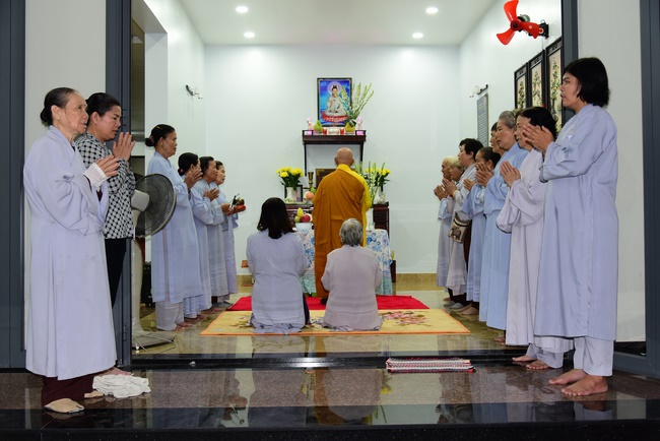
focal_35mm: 38
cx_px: 330
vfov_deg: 35.1
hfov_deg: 50.7
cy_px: 220
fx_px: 697
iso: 1000
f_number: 4.5
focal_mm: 38
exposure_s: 1/60
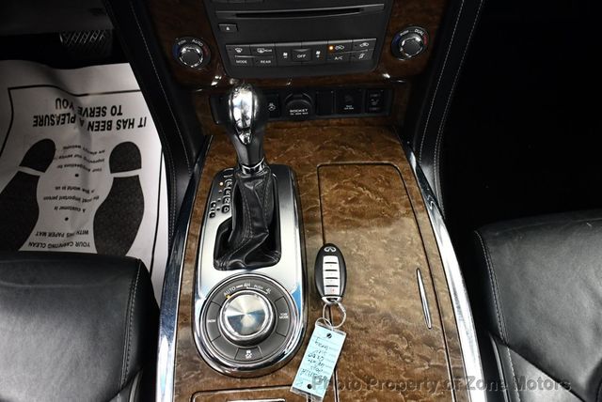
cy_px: 201
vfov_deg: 36.9
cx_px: 301
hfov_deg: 53.1
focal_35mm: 36
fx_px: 603
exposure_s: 1/60
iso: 3200
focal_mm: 18
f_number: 3.5
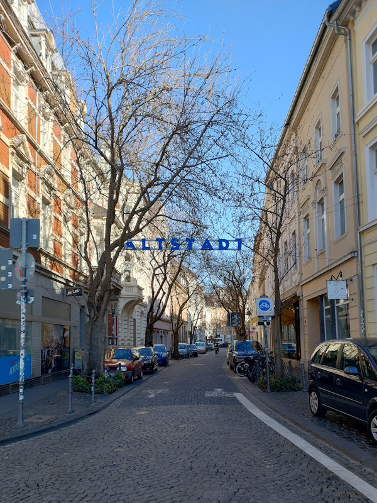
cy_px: 252
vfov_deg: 69.4
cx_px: 188
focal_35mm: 25
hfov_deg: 54.9
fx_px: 363
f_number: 1.7
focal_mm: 4.71
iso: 100
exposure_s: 1/241
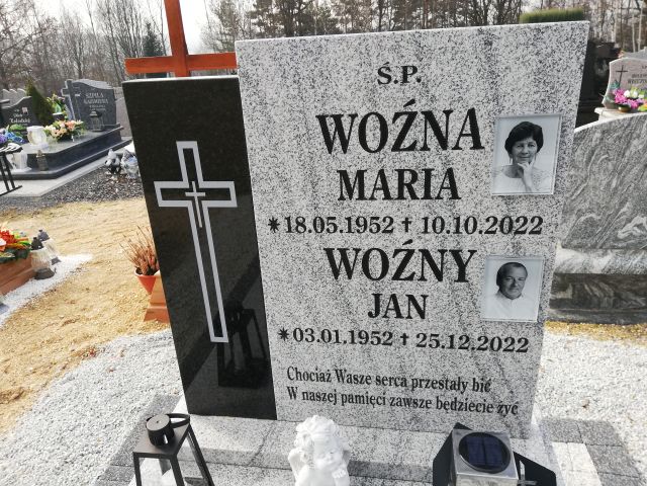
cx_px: 324
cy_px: 243
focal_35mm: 26
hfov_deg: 67.3
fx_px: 486
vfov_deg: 53.1
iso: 50
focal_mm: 3.81
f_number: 2.2
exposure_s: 1/268
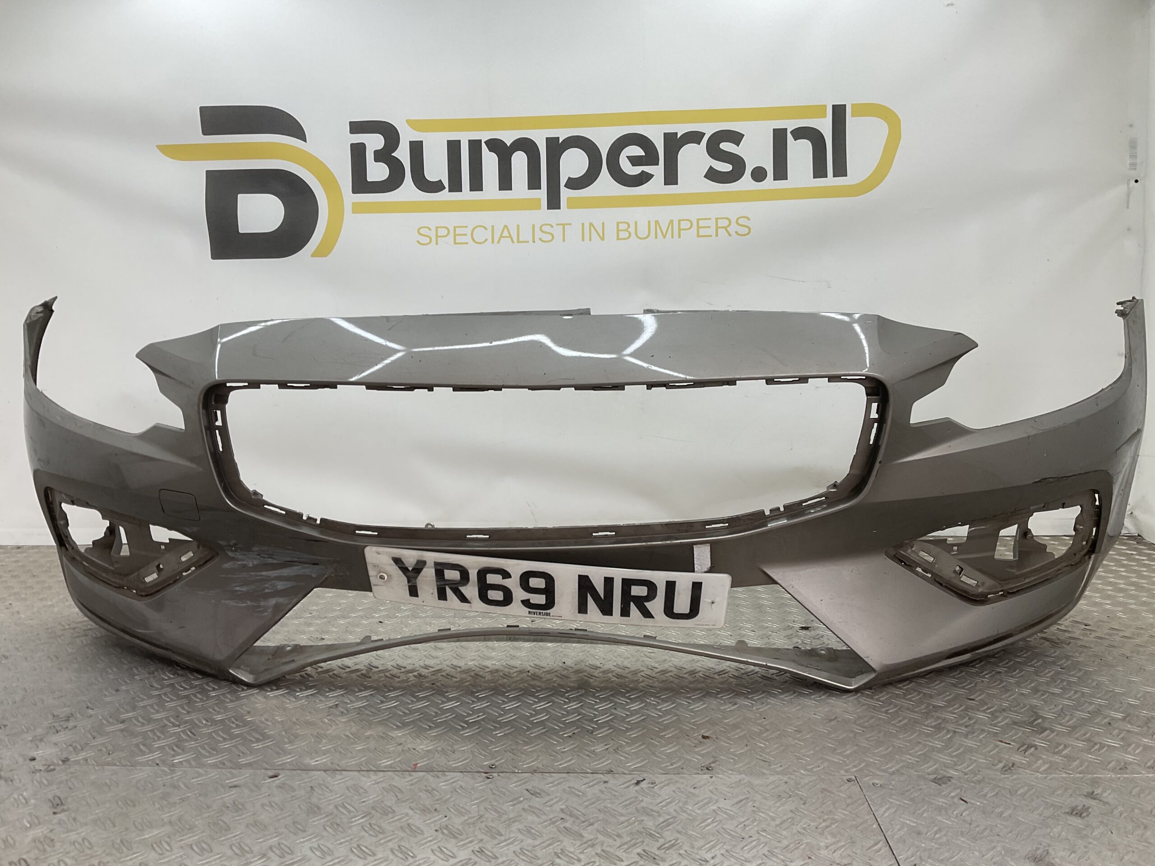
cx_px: 578
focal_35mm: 29
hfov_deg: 61.7
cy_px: 433
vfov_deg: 48.2
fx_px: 968
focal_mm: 3
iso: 16
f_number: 1.8
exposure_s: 1/125
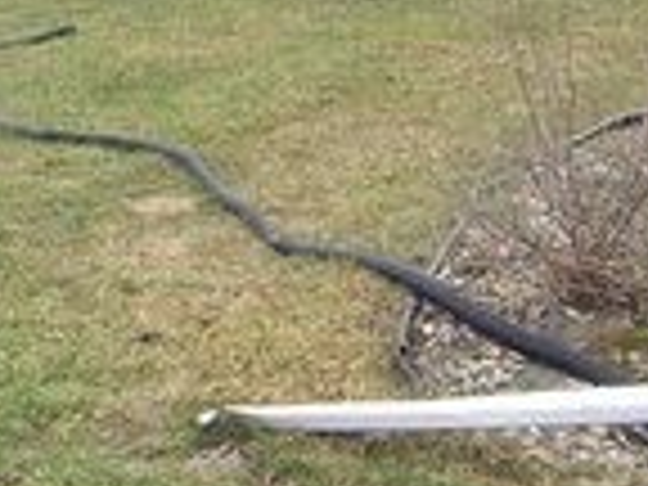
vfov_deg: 13.4
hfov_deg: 18.0
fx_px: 2003
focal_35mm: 107
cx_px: 11
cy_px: -104
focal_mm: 5.85
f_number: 2.8
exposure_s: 1/250
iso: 64
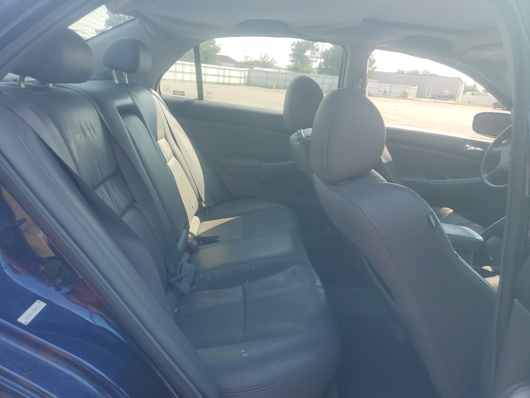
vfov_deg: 53.1
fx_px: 398
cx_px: 265
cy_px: 199
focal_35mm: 26
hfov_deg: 67.3
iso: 50
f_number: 1.5
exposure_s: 1/667
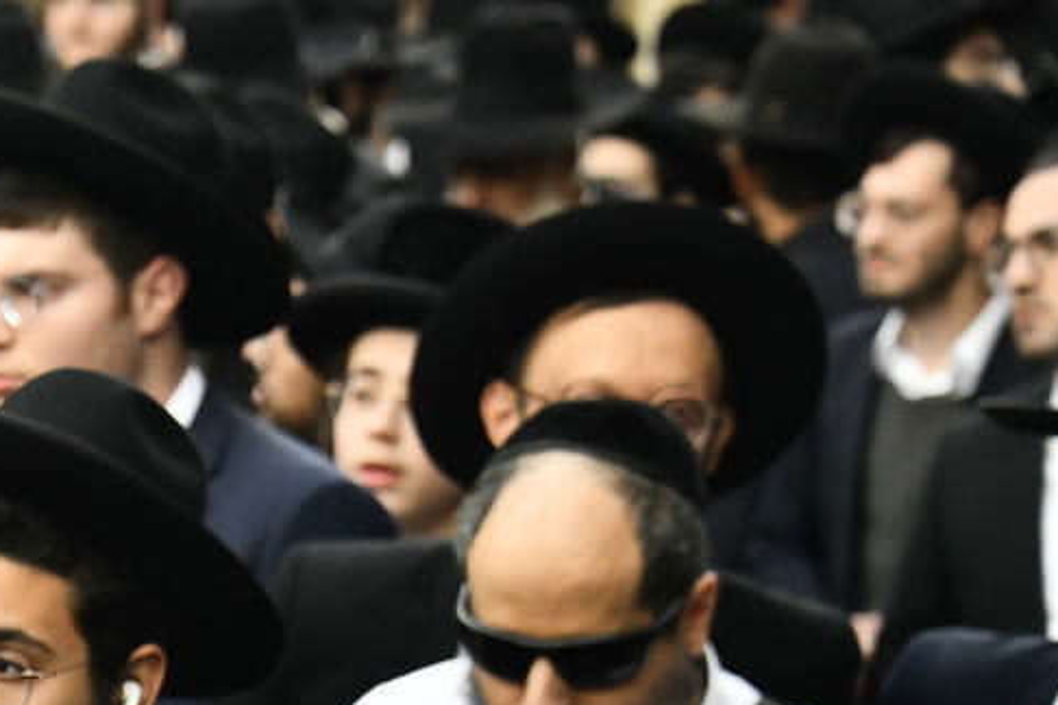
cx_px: -370
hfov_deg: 7.7
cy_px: 928
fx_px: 7787
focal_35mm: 265
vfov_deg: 5.2
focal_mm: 92
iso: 1250
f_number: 5.6
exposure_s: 1/400
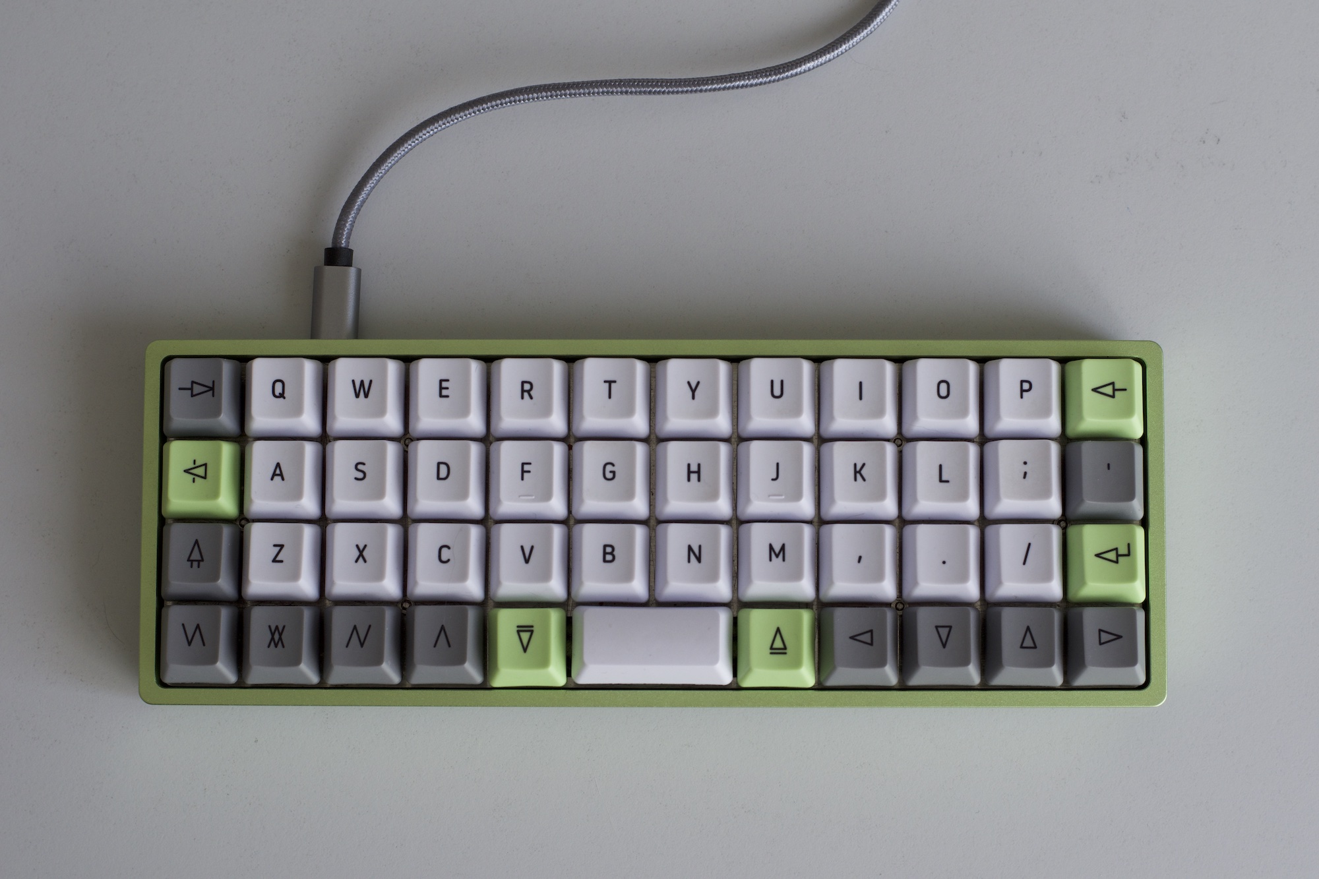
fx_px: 2747
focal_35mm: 75
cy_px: 440
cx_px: 660
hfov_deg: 27.0
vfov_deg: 18.2
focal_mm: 50
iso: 400
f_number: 5.6
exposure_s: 1/100
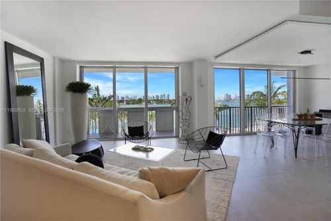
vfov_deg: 70.4
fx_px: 156
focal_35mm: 17
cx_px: 166
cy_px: 110
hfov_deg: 93.3
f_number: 2.8
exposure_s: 1/20
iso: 100
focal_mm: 17
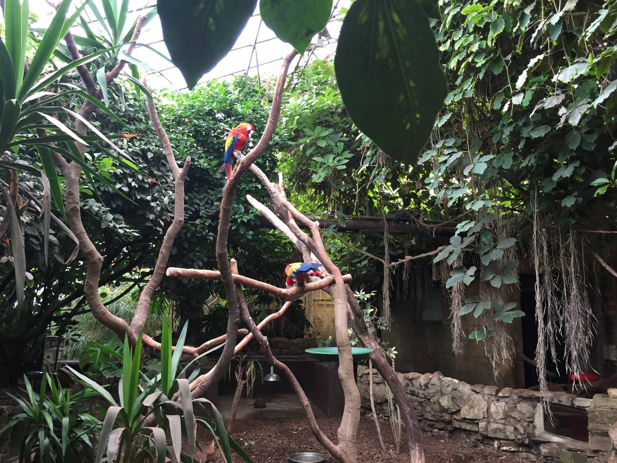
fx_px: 517
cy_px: 232
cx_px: 308
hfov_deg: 61.7
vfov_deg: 48.2
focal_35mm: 29
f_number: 2.2
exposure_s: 1/30
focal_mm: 4.15
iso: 32
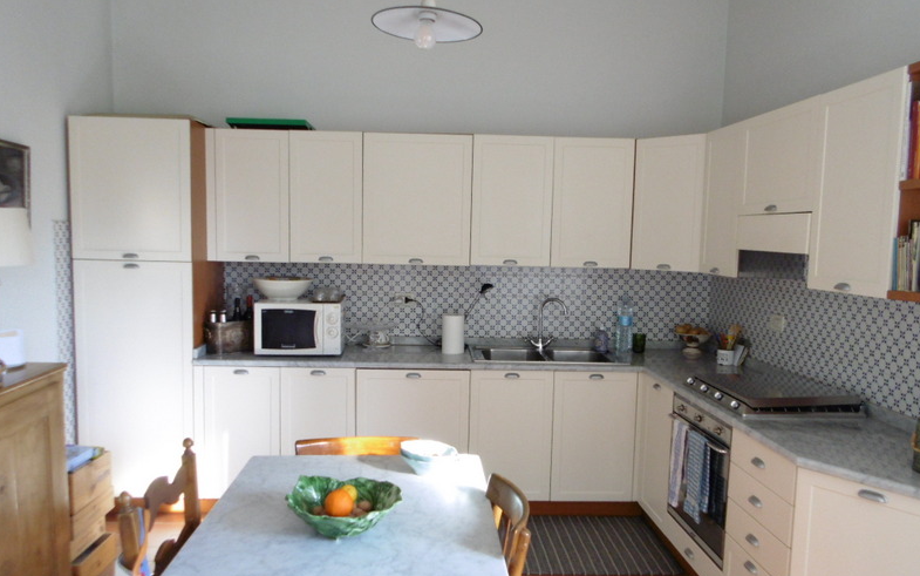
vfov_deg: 46.0
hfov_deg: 68.4
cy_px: 304
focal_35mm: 27
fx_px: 677
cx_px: 455
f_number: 3.1
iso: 100
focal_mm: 4.5
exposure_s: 1/60
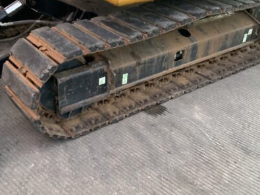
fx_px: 353
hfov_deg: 40.2
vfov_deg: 30.9
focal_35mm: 47
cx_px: 101
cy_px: 92
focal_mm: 3
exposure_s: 1/30
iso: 250
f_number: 1.8
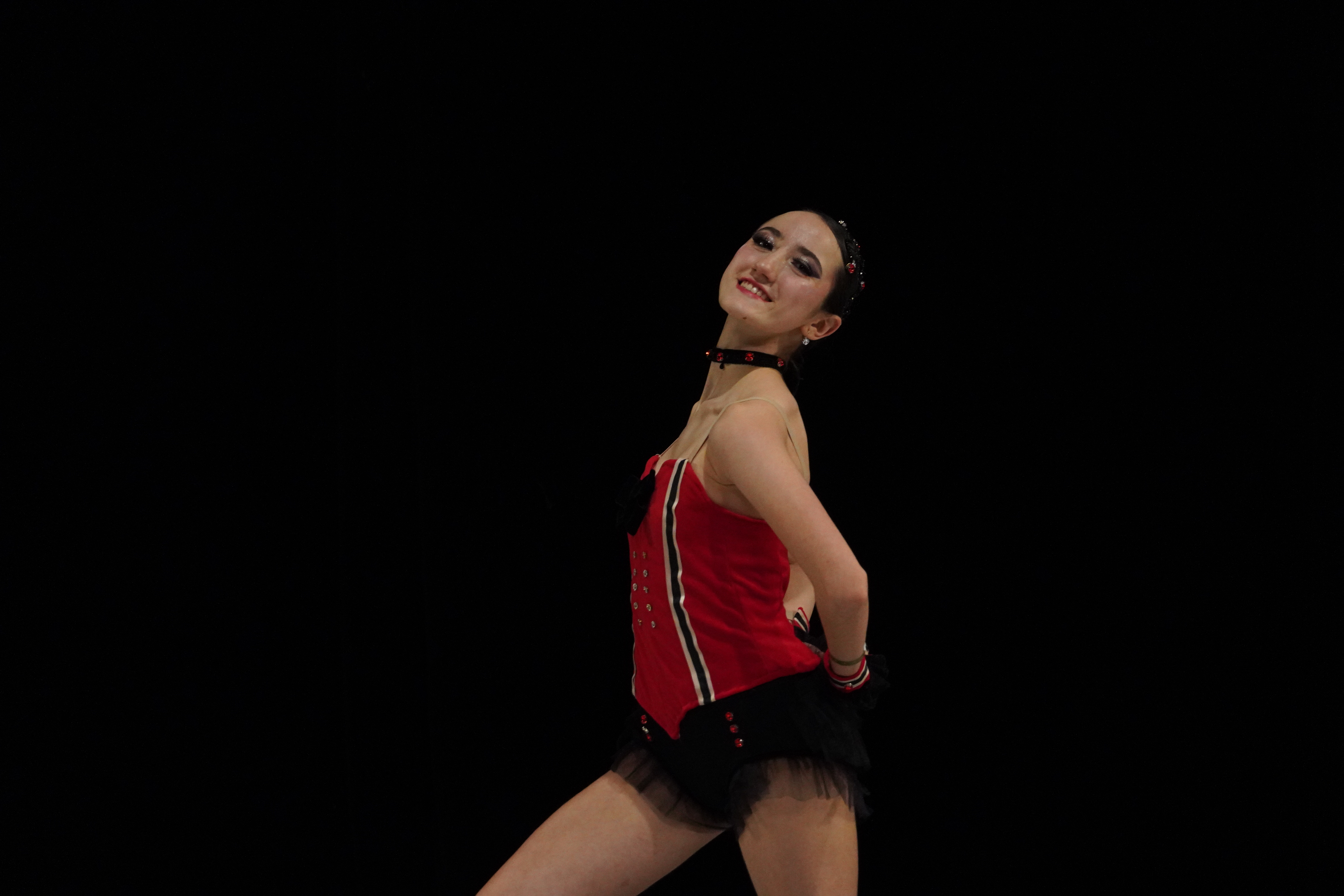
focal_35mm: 202
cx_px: 672
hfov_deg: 10.2
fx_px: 7541
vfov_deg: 6.8
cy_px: 448
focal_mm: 135
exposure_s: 1/640
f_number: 5.6
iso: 3200
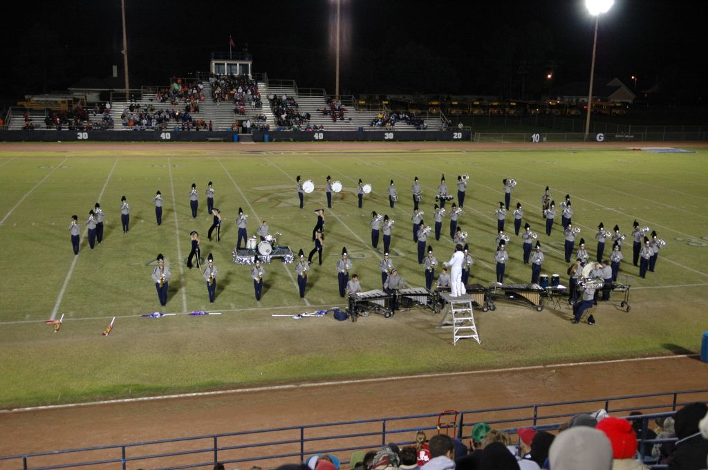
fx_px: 766
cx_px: 354
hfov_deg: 49.6
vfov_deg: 34.1
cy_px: 235
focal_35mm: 39
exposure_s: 1/60
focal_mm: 26
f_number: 2.8
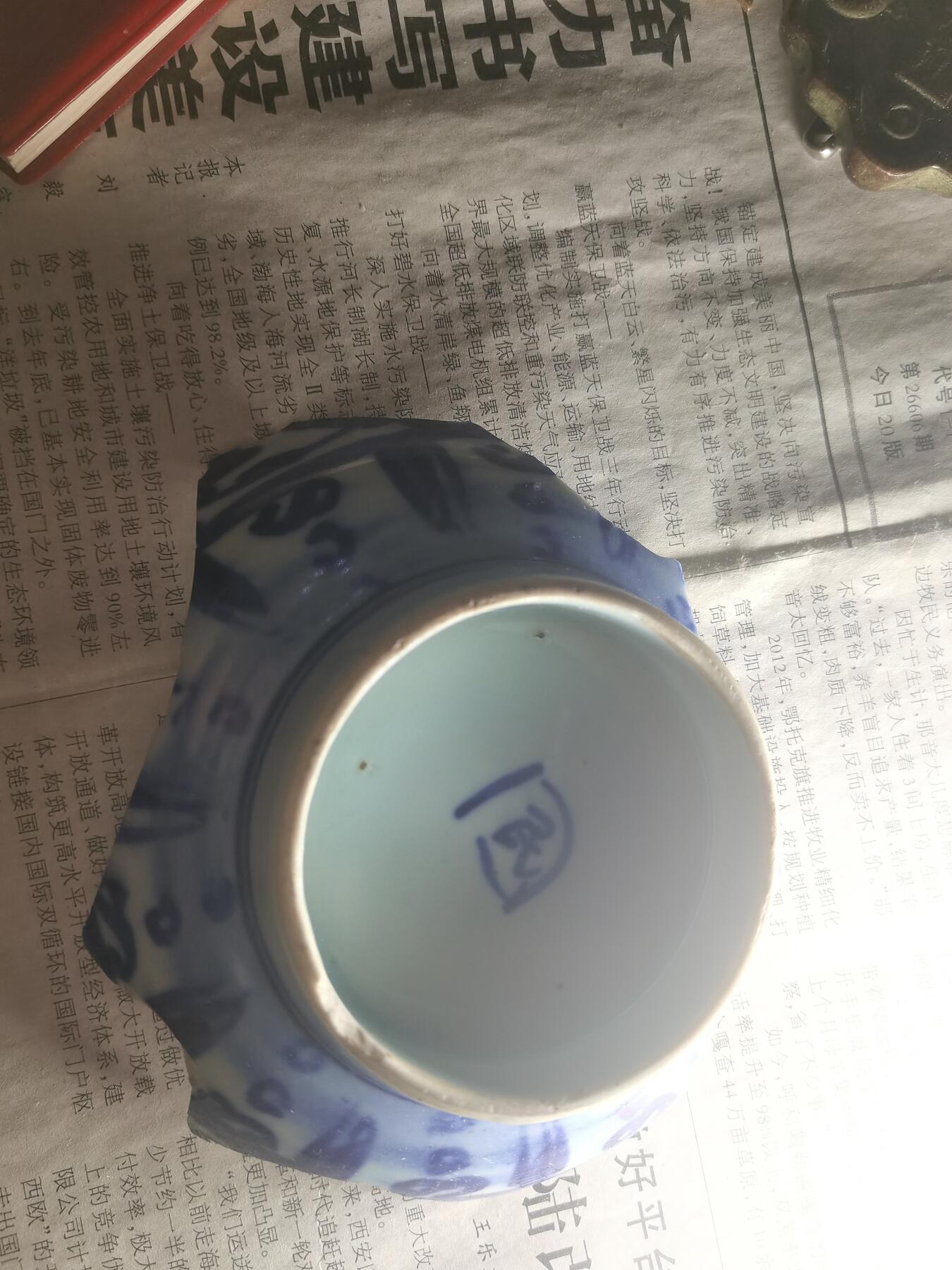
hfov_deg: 51.4
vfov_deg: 65.3
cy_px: 635
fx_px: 990
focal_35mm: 27
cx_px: 476
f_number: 1.9
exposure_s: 1/100
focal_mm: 4.94
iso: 80
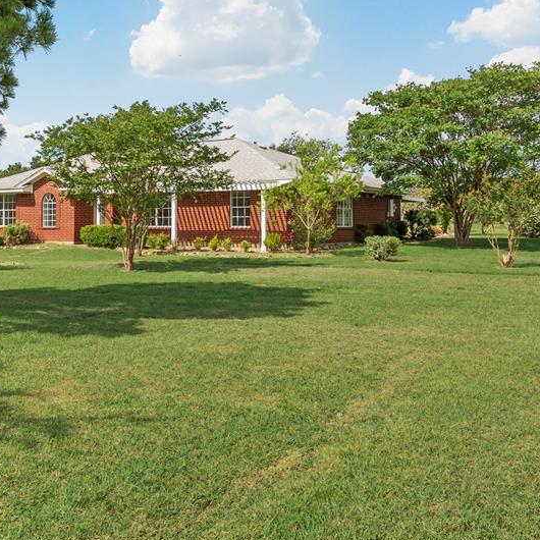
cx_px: 149
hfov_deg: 40.0
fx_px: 724
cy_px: 199
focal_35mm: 41
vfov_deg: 40.6
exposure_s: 1/500
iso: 320
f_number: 9
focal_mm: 17
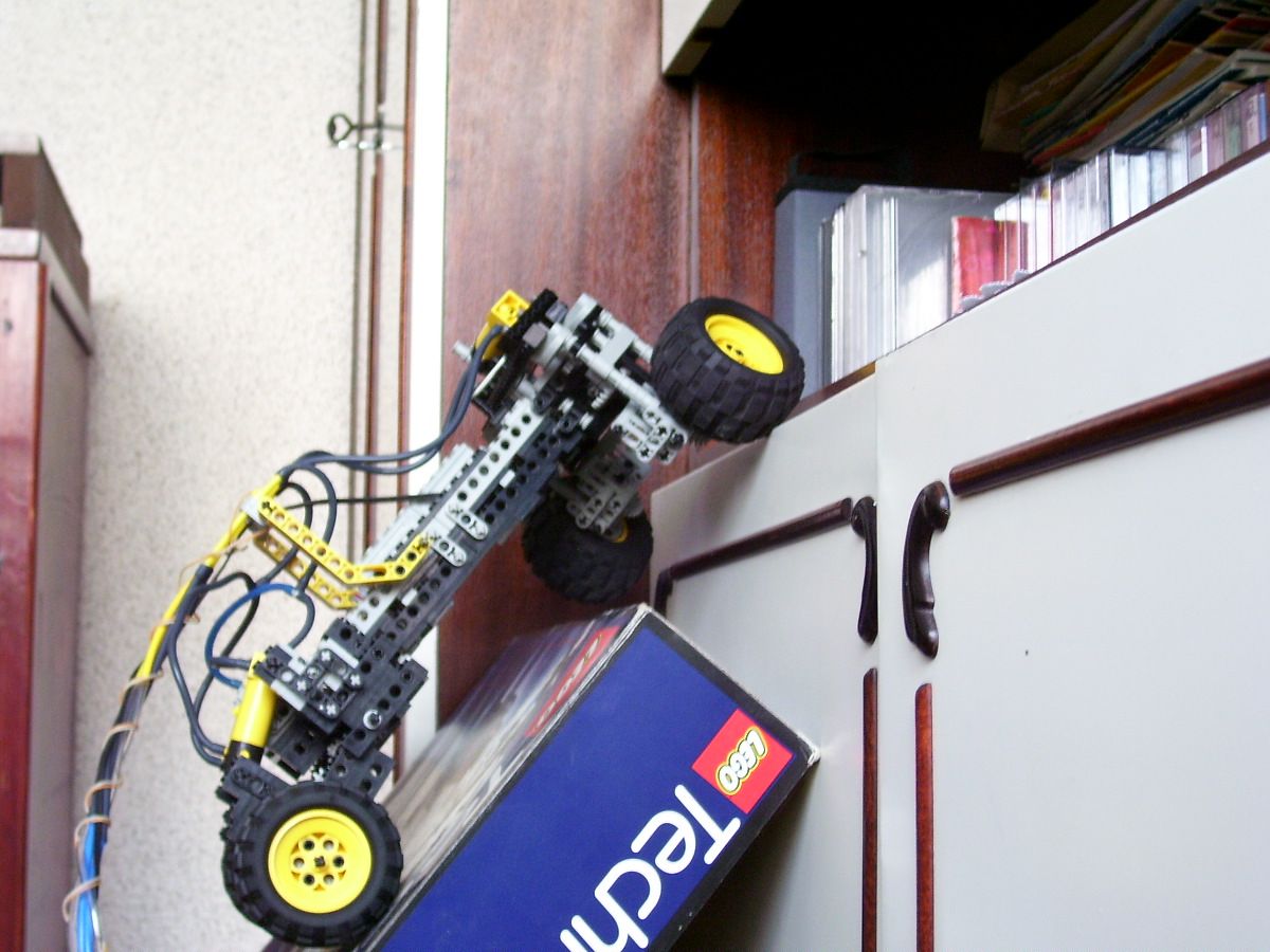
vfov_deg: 27.5
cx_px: 635
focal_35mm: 53
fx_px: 1944
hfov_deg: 36.2
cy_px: 476
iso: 160
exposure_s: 1/4
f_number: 3.4
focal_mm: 8.6
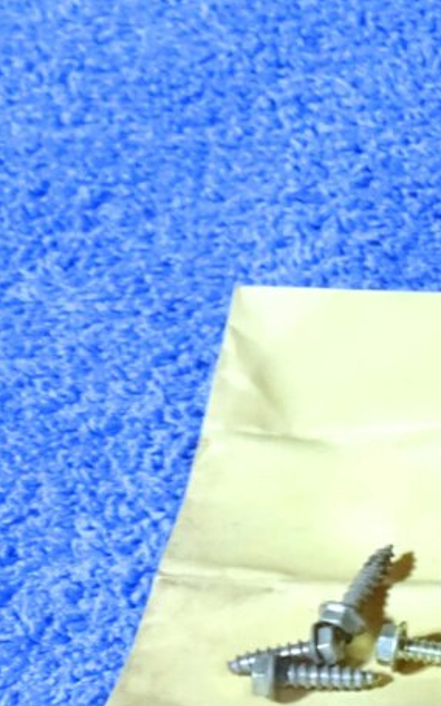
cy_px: 492
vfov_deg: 16.6
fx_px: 2404
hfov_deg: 9.1
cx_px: 1162
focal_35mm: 125
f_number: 4
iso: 800
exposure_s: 1/15
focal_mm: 5.98
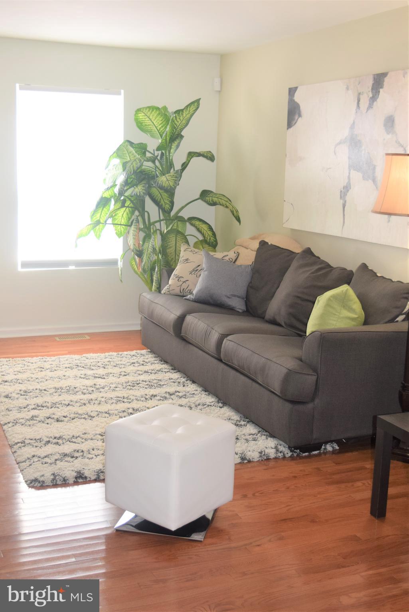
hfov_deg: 31.9
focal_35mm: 42
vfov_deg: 46.4
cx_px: 204
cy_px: 306
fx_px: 715
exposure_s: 1/100
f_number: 5
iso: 800
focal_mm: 28
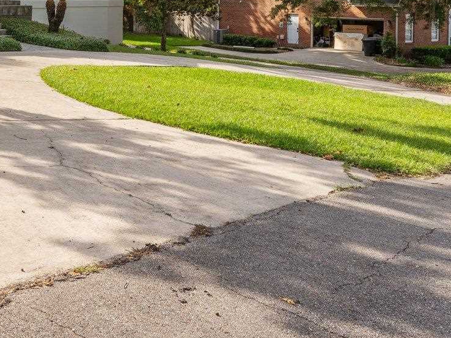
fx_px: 626
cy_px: -2
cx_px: 15
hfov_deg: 36.2
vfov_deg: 28.4
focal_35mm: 48
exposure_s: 1/80
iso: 100
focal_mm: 18
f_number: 9
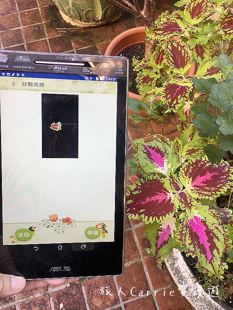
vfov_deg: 61.7
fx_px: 260
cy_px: 155
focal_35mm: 29
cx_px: 116
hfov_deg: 48.2
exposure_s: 1/60
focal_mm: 4.15
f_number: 2.2
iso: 25
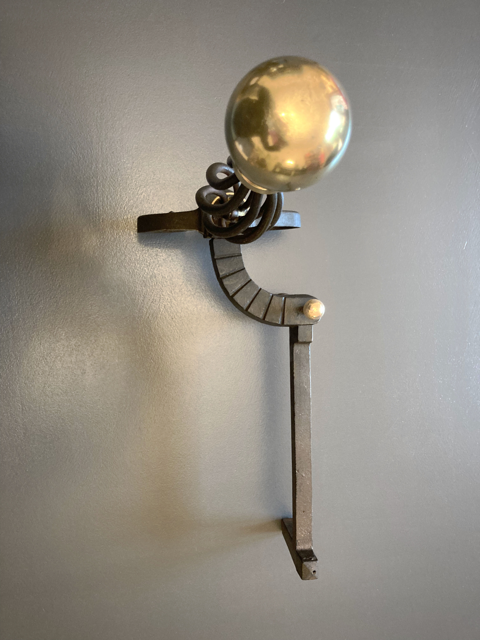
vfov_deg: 63.4
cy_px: 320
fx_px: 518
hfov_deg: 49.7
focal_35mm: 28
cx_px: 240
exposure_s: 1/25
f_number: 1.8
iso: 320
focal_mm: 3.99
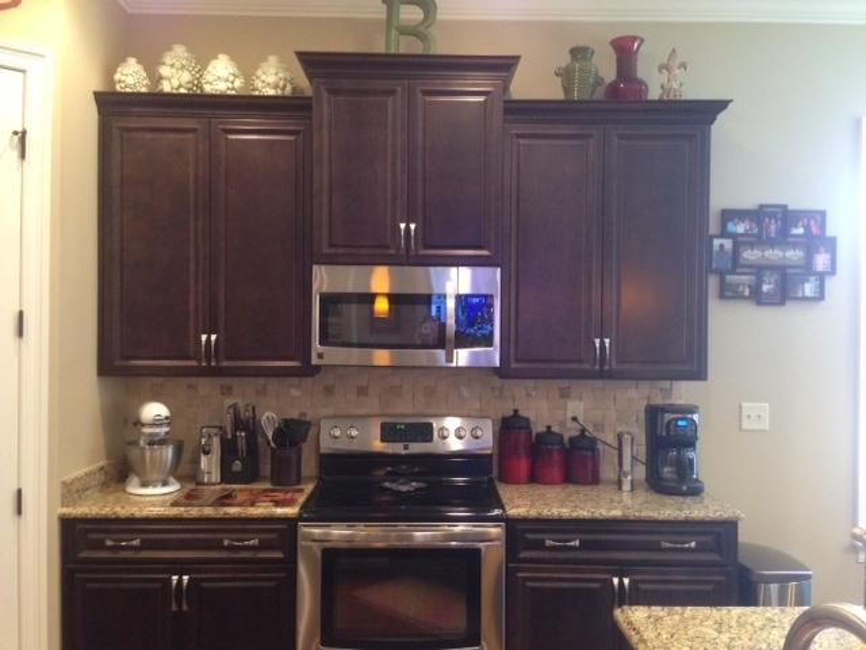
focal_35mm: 33
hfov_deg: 55.4
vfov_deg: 42.9
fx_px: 826
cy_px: 325
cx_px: 433
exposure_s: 1/20
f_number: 2.4
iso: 250
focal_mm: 4.12
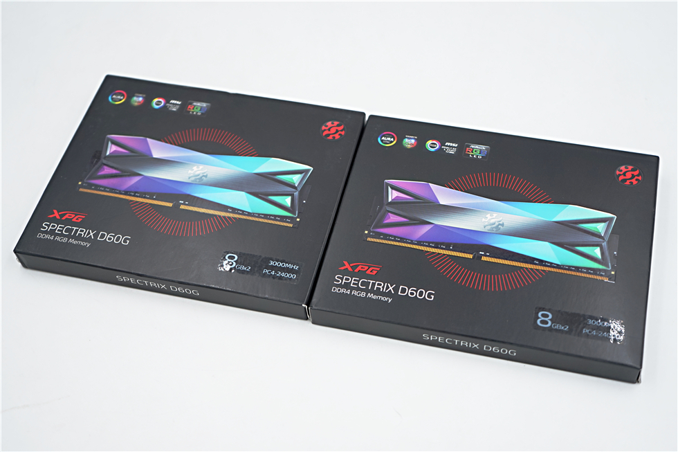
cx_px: 339
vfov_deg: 28.1
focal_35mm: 48
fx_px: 904
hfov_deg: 41.1
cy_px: 226
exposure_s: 1/160
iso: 100
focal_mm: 48
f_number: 4.5
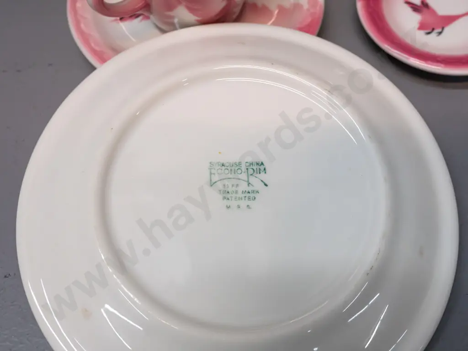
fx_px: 568
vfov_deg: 34.3
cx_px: 234
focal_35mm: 42
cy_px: 176
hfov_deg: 44.8
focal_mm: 21
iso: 3200
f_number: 5.6
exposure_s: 1/250
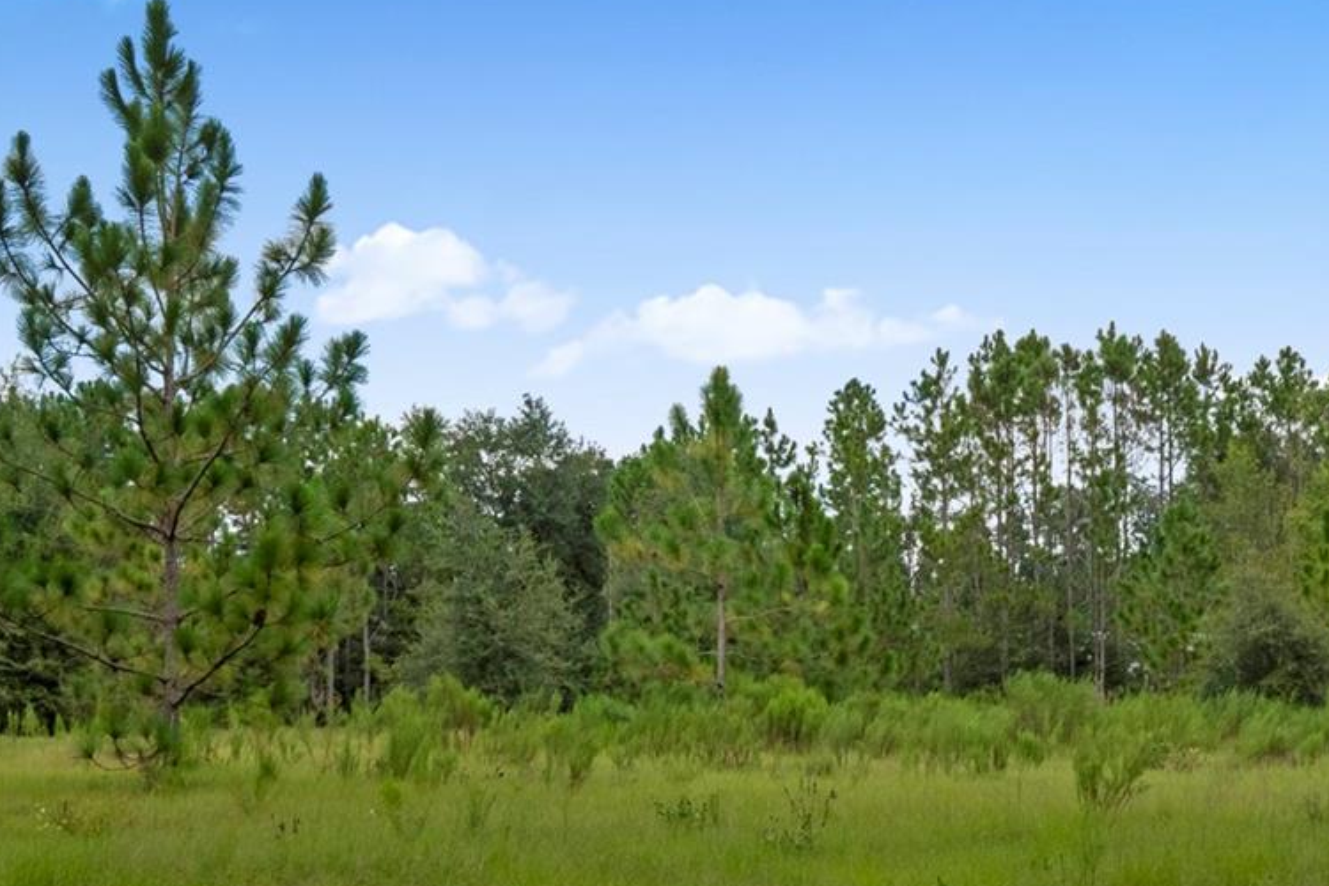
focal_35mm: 64
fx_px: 2362
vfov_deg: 21.0
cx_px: 867
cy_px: 723
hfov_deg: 31.2
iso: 250
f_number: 8
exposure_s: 1/4000
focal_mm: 20
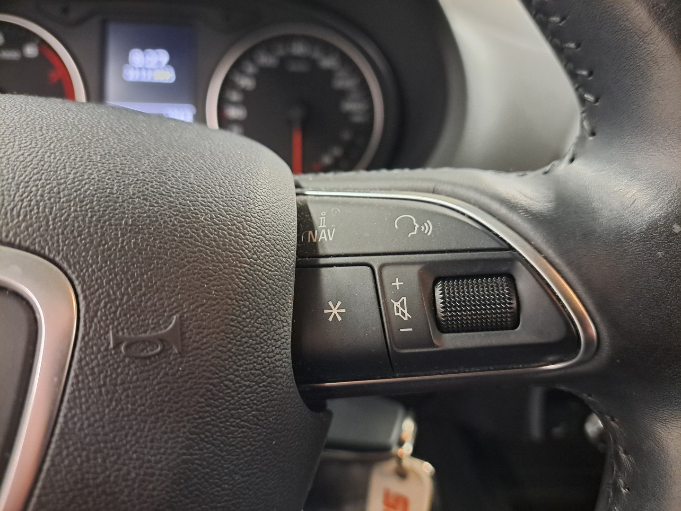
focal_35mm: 24
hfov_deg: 71.6
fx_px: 472
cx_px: 340
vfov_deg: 56.8
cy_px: 256
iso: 500
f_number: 1.8
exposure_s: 1/20
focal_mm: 5.23
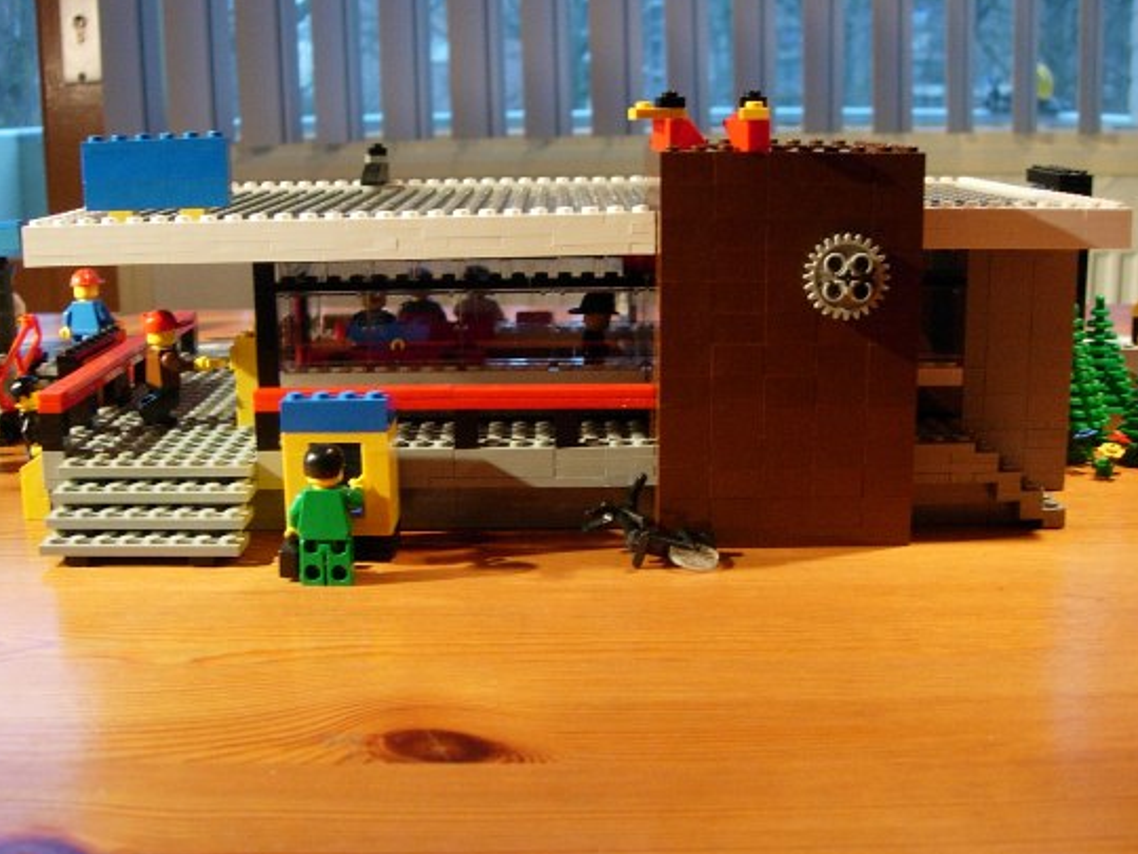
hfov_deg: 42.1
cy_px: 447
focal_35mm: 45
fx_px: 1479
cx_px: 548
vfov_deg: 32.2
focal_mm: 7.8
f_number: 2.8
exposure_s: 1/16.4
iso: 200
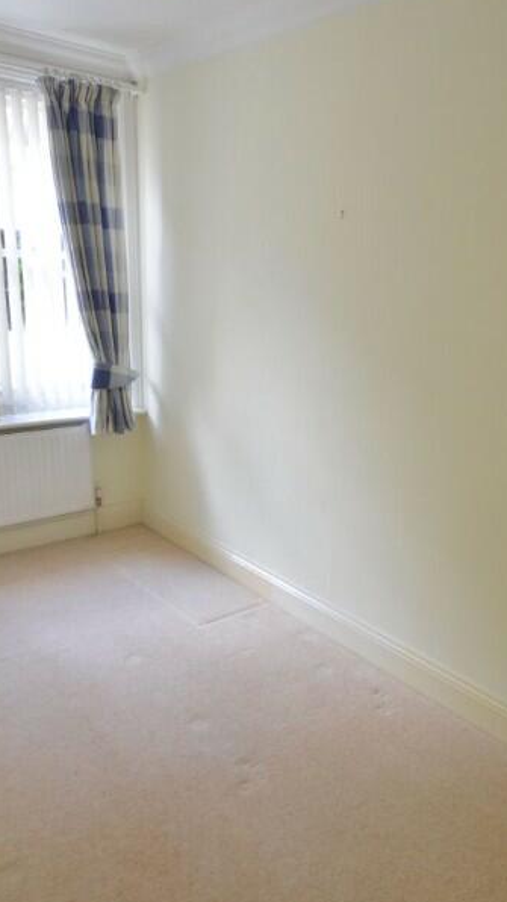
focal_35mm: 27
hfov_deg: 42.4
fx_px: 646
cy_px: 472
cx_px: 331
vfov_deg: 69.8
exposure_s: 1/13
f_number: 8
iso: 400
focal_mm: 10
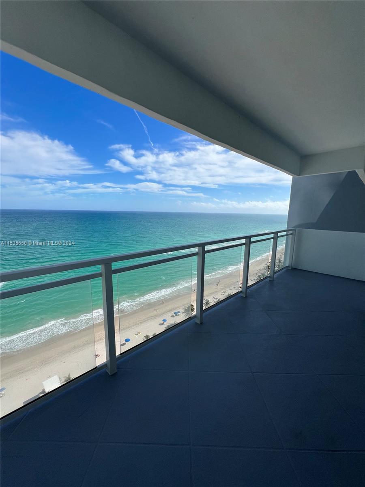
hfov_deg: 89.9
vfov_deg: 106.2
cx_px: 182
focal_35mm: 13
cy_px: 244
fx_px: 183
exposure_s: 1/2538
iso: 32
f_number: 1.8
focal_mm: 1.57
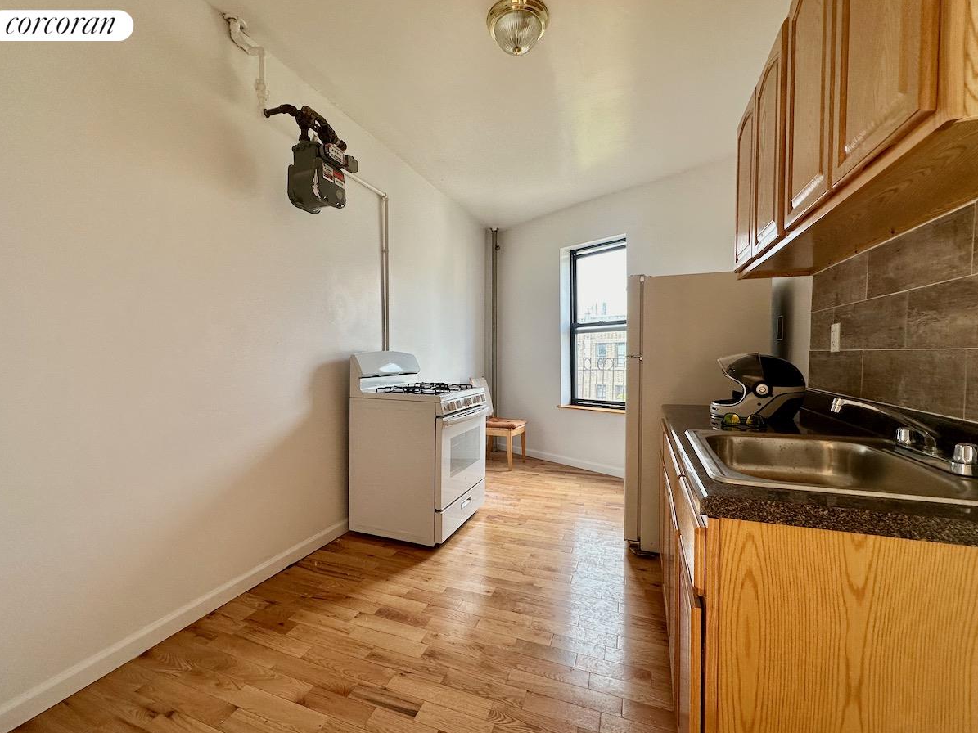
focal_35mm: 15
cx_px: 480
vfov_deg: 81.7
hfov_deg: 98.2
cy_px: 371
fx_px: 424
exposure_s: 1/99
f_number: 2.2
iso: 80
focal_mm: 2.22
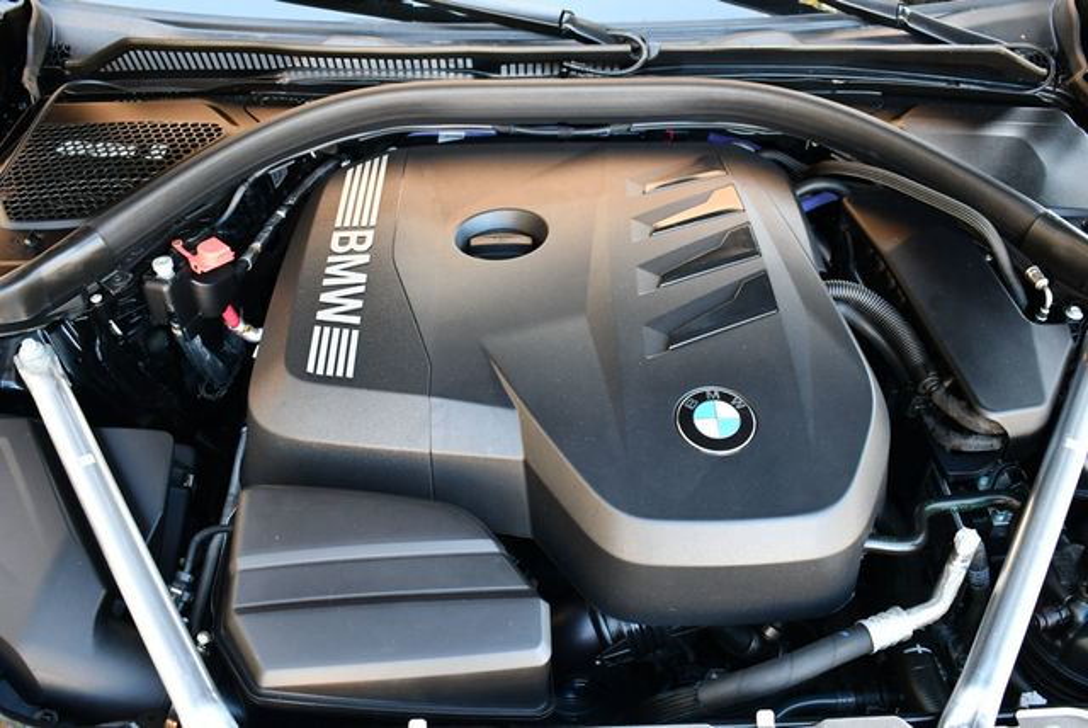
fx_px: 1089
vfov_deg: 36.9
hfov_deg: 53.1
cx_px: 544
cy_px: 364
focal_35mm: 36
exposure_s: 1/125
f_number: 3.5
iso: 800
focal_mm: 18
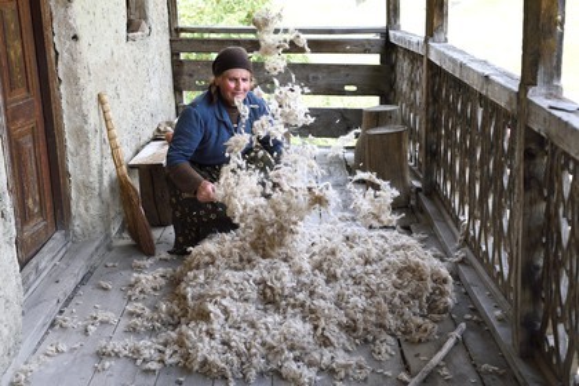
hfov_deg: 42.7
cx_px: 290
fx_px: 740
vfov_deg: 29.2
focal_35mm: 46
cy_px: 193
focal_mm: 46
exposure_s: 1/320
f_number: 4.5
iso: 500
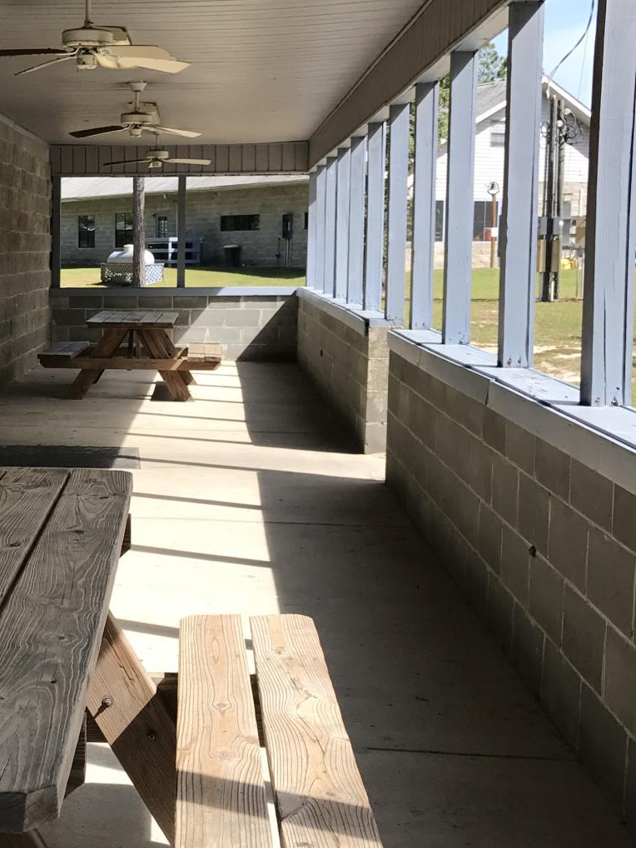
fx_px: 1347
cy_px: 444
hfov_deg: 25.5
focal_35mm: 55
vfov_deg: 34.9
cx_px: 35
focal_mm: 3.99
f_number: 1.8
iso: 20
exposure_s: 1/977
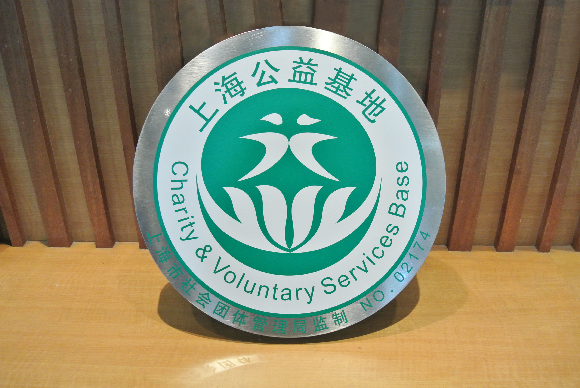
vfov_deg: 40.1
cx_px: 290
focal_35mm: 33
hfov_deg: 57.2
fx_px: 532
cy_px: 194
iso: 800
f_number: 3.8
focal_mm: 12.5
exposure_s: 1/100
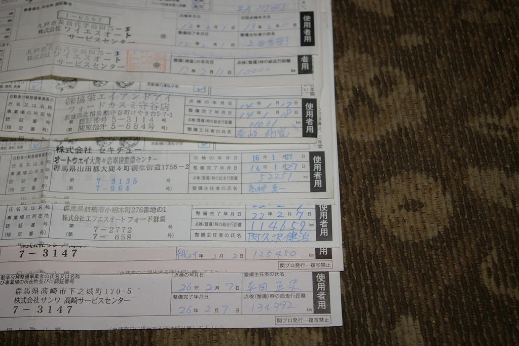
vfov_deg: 27.3
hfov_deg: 40.0
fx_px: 714
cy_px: 173
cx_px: 260
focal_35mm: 50
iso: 200
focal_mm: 33
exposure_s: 1/45
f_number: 4
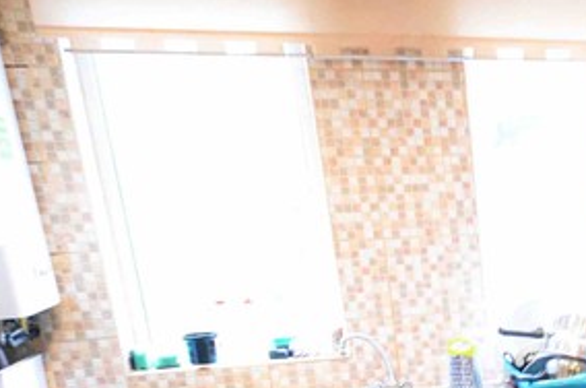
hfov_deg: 31.7
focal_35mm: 54
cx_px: 679
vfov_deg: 23.1
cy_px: 452
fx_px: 877
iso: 1000
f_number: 5
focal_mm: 10
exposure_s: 1/5
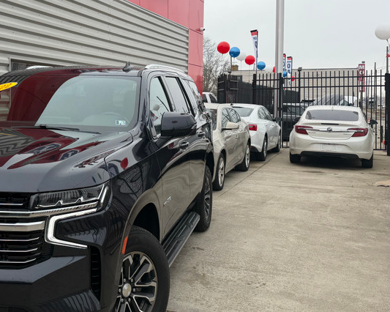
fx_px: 519
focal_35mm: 45
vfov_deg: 33.2
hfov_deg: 39.3
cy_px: 110
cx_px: 68
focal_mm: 6.76
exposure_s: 1/1585
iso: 80
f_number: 1.78
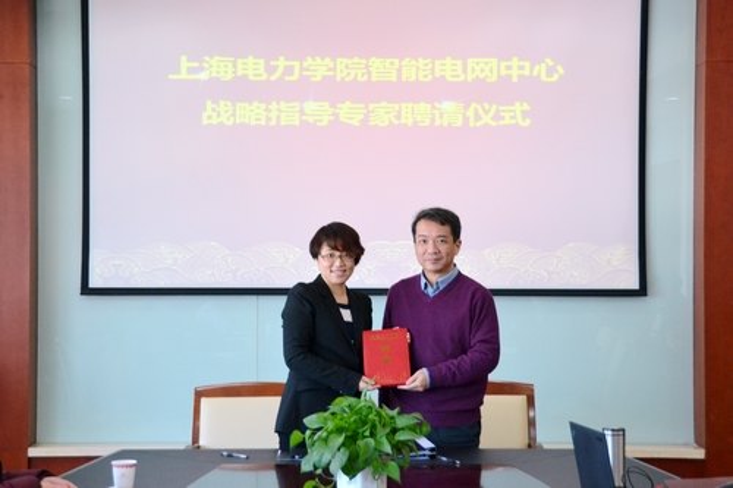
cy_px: 244
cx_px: 366
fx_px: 1343
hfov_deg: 30.5
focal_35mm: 66
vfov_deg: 20.6
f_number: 5
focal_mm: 44
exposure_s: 1/100
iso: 1600
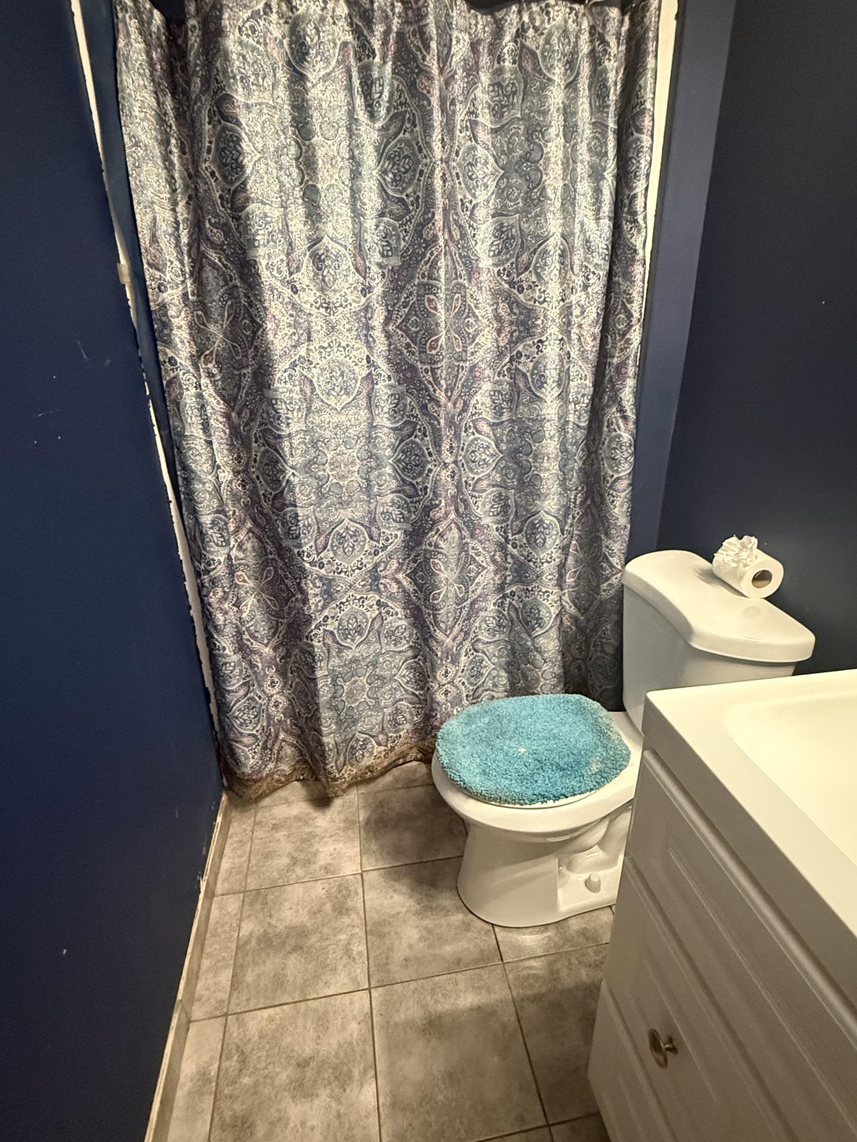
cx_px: 444
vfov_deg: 87.7
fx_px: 594
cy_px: 589
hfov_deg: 71.6
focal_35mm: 18
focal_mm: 2.22
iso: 1000
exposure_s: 1/60
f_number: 2.2
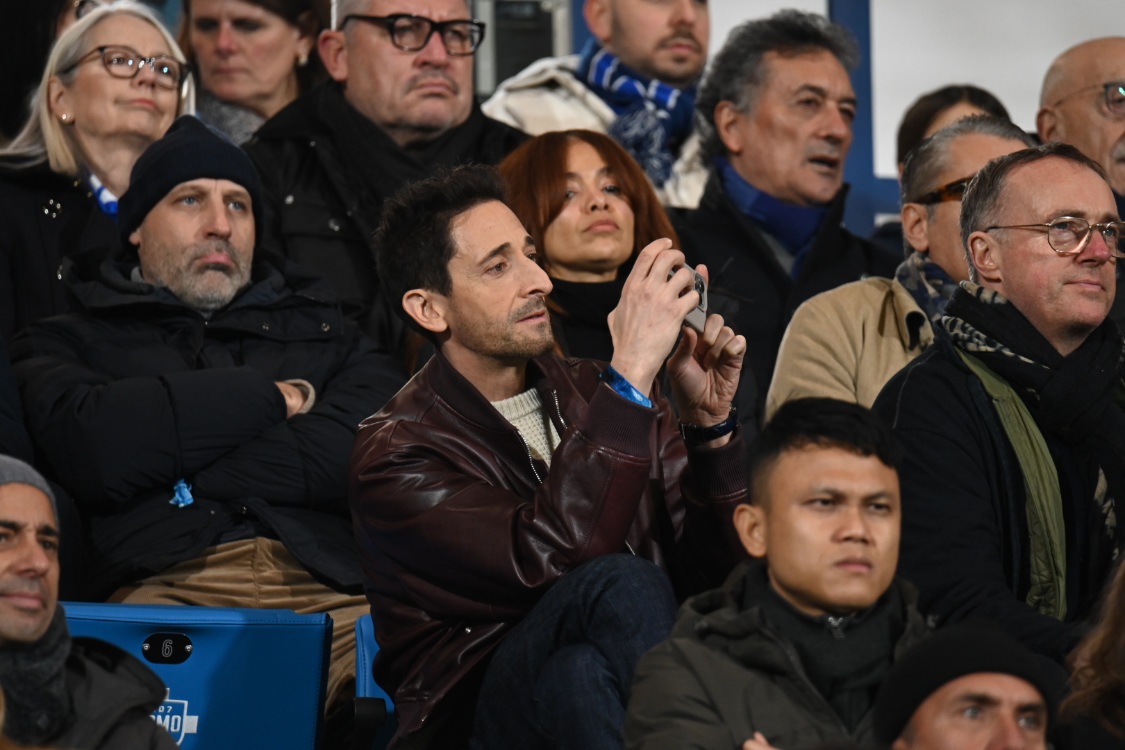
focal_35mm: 600
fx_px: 18749
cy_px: 375
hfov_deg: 3.4
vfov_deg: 2.3
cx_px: 562
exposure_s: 1/160
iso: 3200
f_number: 6.3
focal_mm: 600
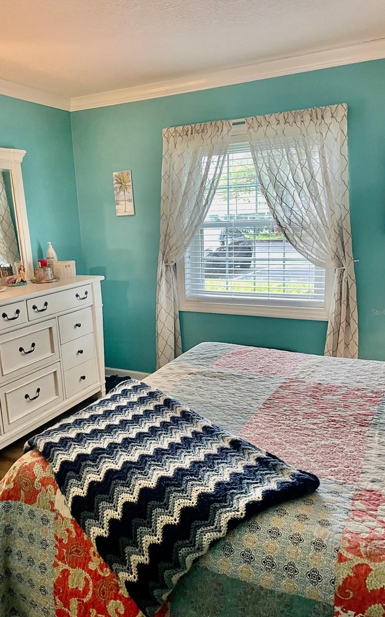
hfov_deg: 44.5
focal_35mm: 28
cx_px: 174
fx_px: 470
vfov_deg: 66.5
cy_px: 312
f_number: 1.6
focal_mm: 4.2
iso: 200
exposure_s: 1/60
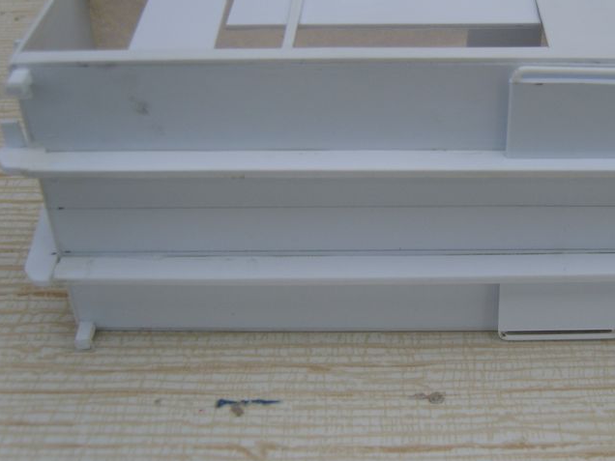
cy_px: 216
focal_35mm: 55
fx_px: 977
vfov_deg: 26.6
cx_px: 434
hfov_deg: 34.4
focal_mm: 7.4
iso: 50
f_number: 2.8
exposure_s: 1/90
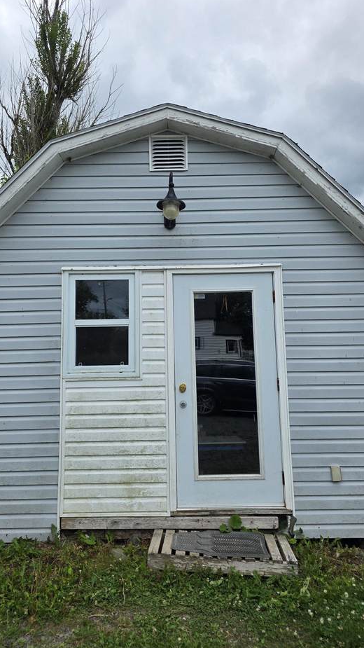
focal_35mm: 26
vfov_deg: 71.9
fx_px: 446
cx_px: 169
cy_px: 317
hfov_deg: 44.3
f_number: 1.7
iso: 80
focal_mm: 6.3
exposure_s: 1/4237
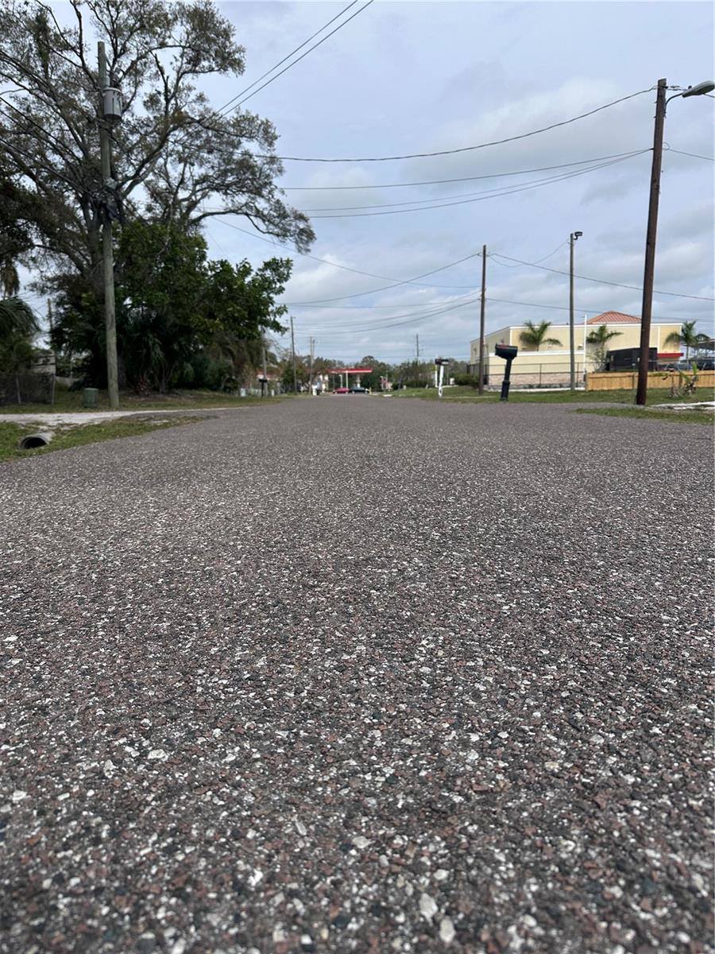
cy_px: 477
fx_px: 661
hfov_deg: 56.8
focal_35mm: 24
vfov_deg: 71.6
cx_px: 358
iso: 80
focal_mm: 6.86
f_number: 1.78
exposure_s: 1/7576
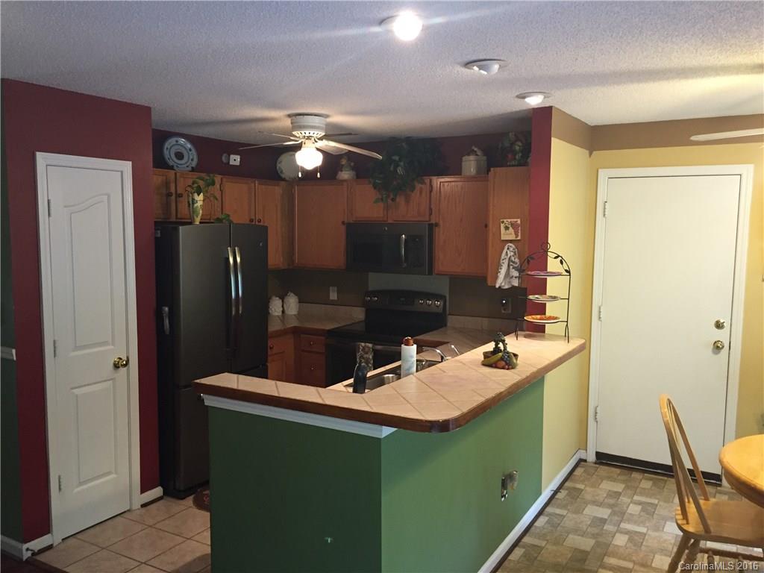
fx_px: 640
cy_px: 286
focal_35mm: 29
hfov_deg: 61.7
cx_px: 382
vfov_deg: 48.2
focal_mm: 4.15
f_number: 2.2
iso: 160
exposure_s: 1/30
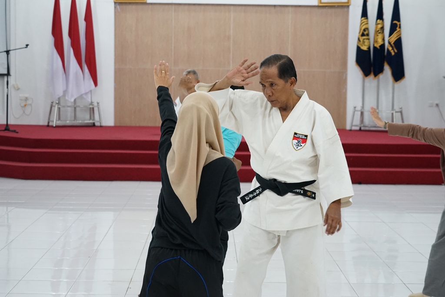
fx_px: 828
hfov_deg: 30.1
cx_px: 222
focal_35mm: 67
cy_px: 148
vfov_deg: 20.3
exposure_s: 1/80
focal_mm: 67
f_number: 5
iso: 4000
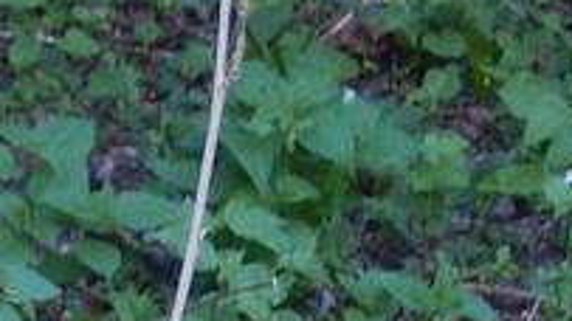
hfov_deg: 3.4
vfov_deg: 1.9
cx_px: -857
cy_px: 1005
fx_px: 9476
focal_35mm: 625
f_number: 4.6
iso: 125
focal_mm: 20.5
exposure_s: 1/30
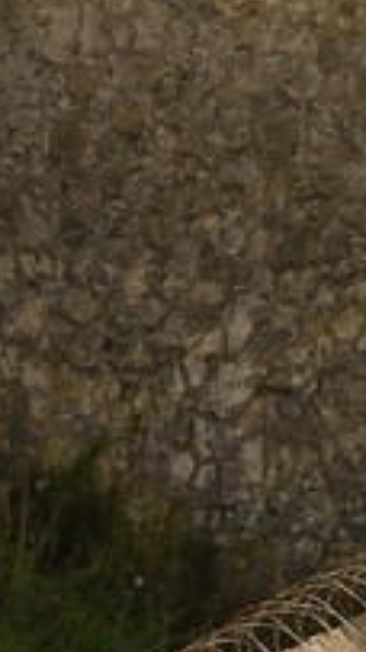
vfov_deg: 8.2
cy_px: 247
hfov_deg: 4.1
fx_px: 4561
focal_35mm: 264
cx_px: 1756
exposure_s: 1/320
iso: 200
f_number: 13
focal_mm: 32
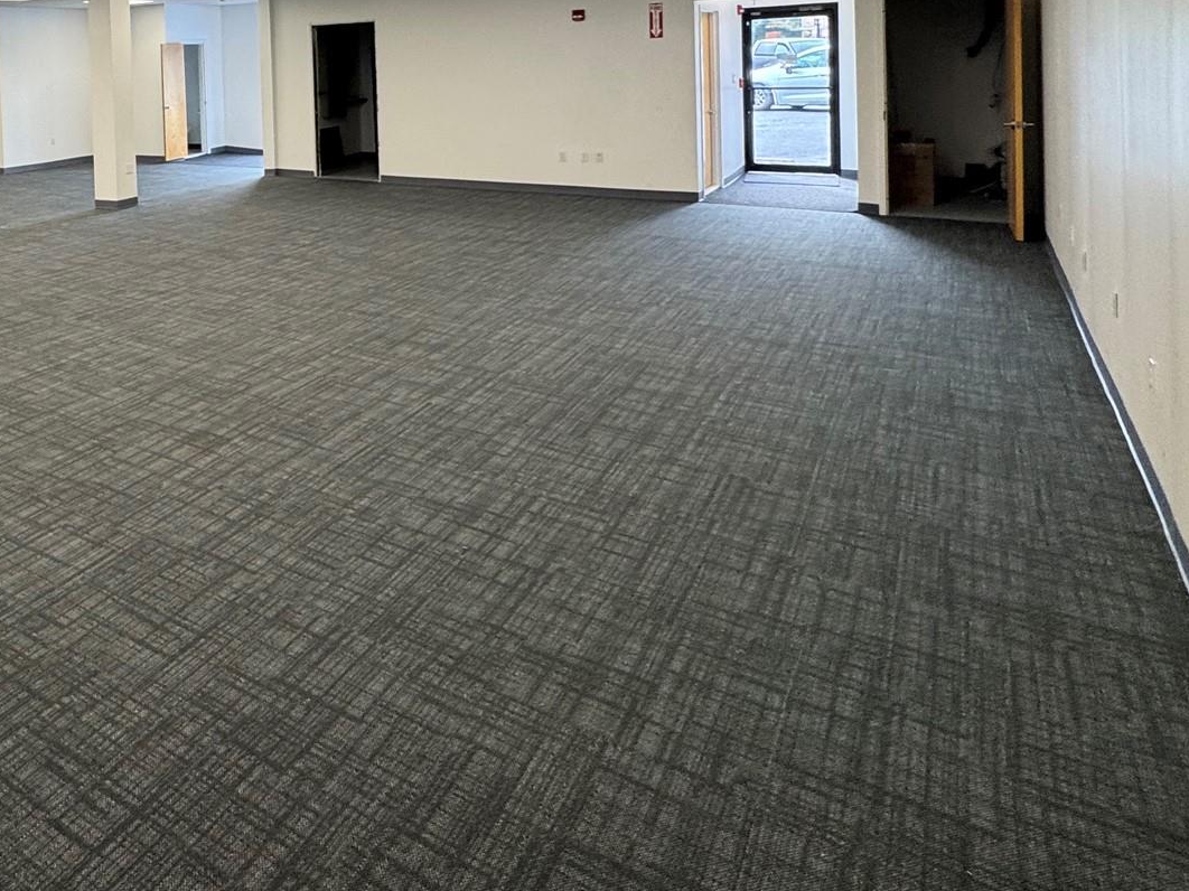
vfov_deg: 46.2
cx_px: 135
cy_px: 85
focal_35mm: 27
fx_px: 927
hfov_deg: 57.0
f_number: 2.2
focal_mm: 2.22
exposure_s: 1/120
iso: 125
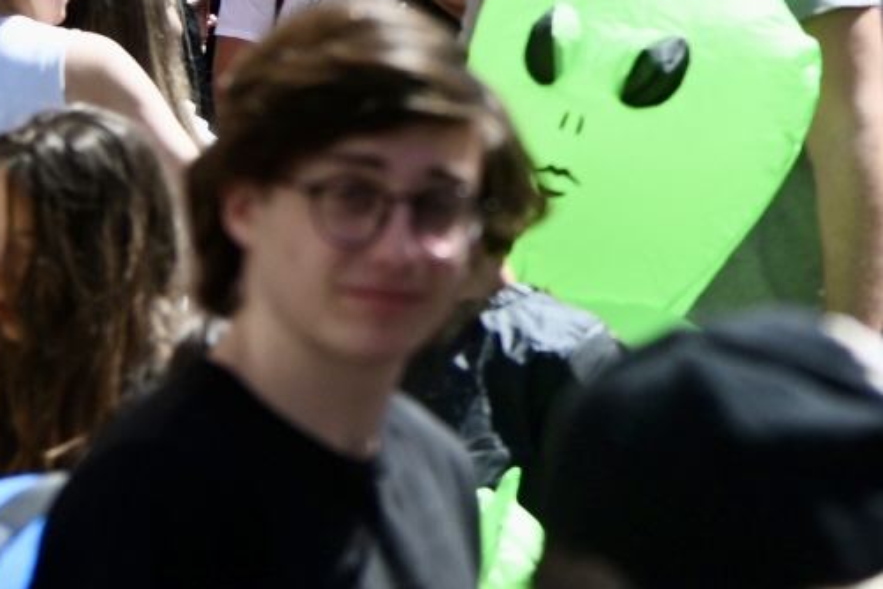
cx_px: 2554
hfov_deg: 4.4
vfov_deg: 3.0
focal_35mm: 453
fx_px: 11110
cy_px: -522
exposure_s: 1/500
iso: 100
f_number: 5
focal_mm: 70
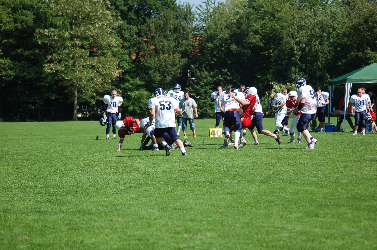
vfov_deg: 9.1
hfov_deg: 13.7
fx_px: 1568
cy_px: 125
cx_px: 188
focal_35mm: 150
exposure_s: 1/1250
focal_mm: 100
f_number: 4.5
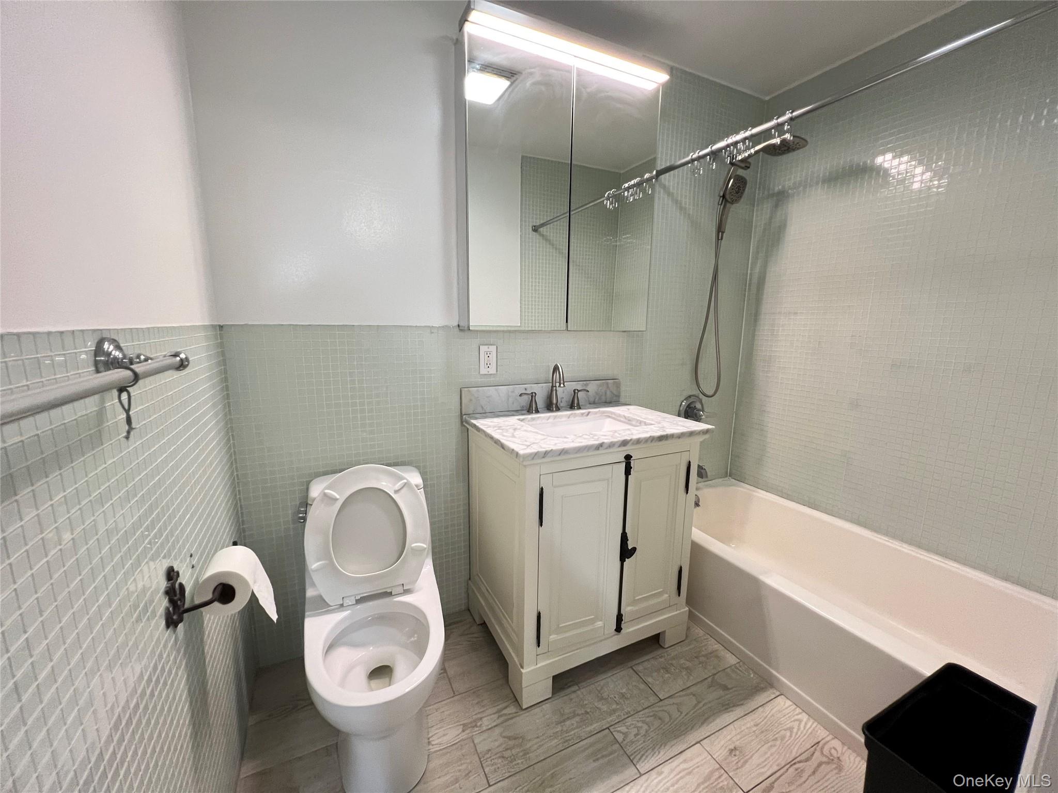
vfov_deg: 89.9
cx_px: 529
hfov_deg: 106.2
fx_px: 397
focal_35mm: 13
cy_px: 396
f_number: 1.8
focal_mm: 1.57
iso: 320
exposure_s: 1/60
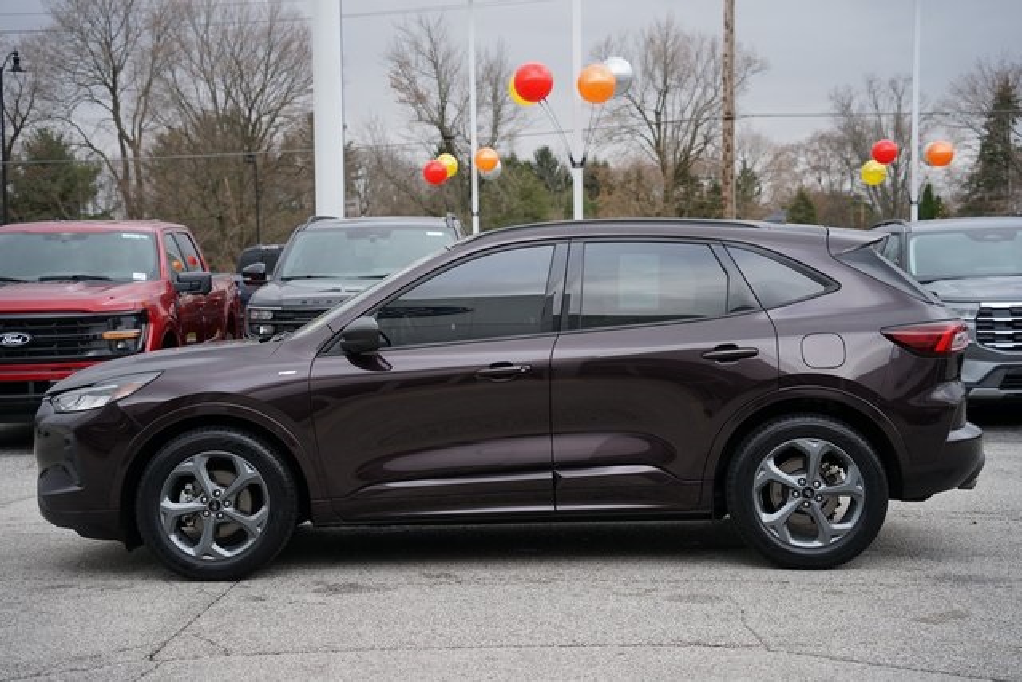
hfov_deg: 34.5
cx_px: 511
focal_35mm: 58
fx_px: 1647
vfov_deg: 23.4
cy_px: 341
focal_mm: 58
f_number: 4
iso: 250
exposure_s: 1/160
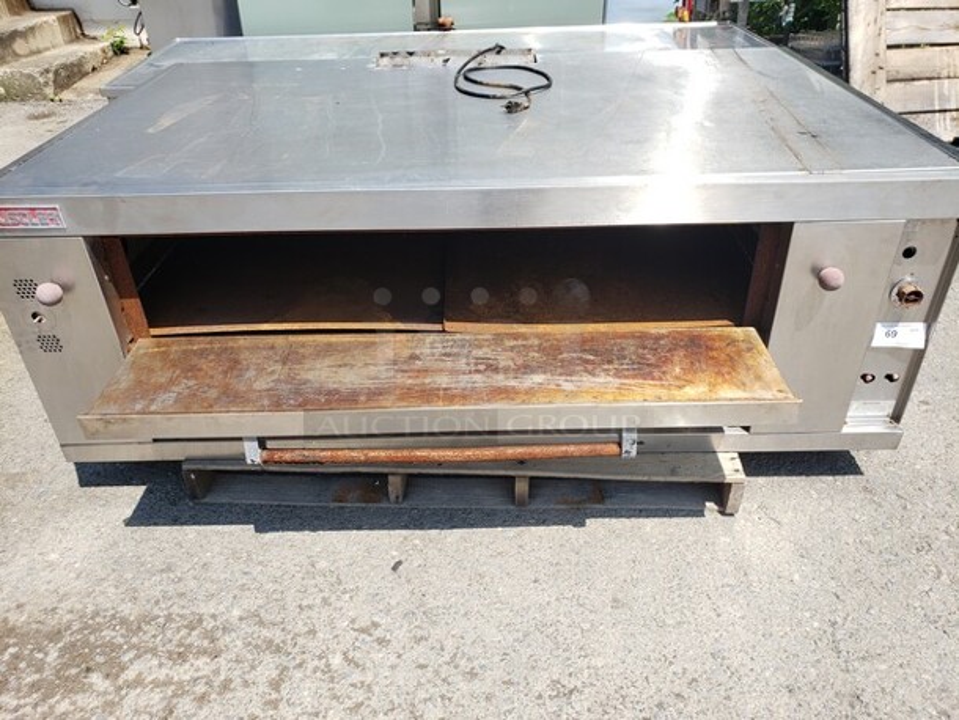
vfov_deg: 53.1
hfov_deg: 67.3
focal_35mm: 26
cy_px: 360
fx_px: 721
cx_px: 480
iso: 50
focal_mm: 4.3
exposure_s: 1/947
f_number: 2.4
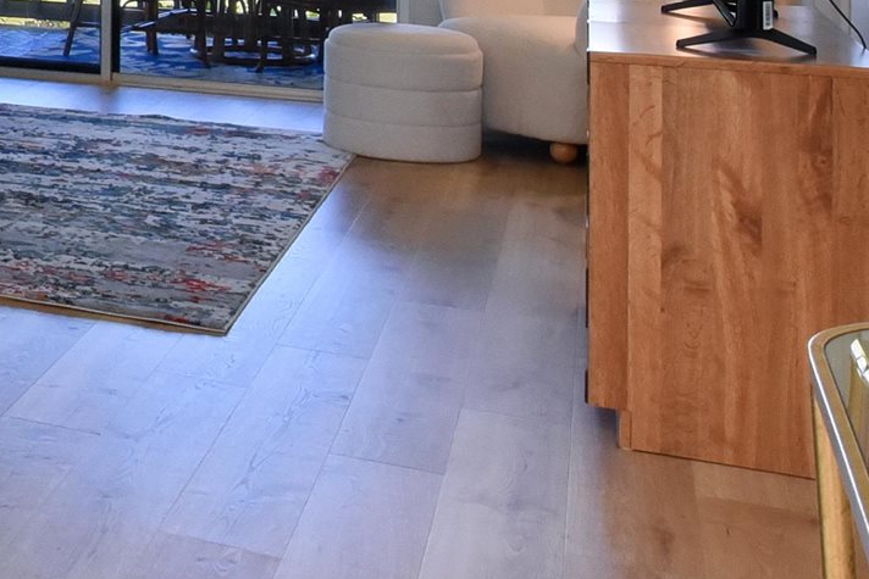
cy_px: -157
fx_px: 1666
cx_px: -498
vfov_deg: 18.5
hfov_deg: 22.7
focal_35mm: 69
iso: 160
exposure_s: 1/60
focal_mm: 16
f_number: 4
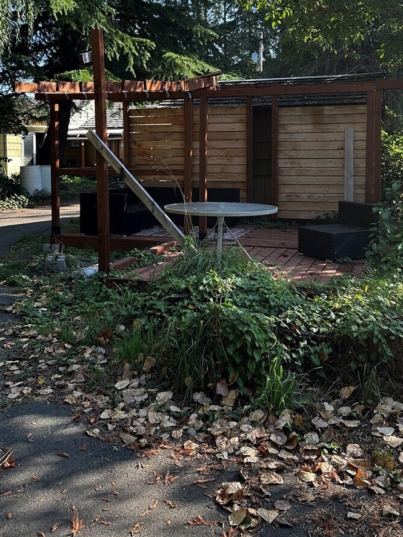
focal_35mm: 39
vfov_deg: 46.9
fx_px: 605
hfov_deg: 36.8
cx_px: 209
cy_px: 169
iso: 80
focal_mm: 6.86
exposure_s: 1/663
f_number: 1.78
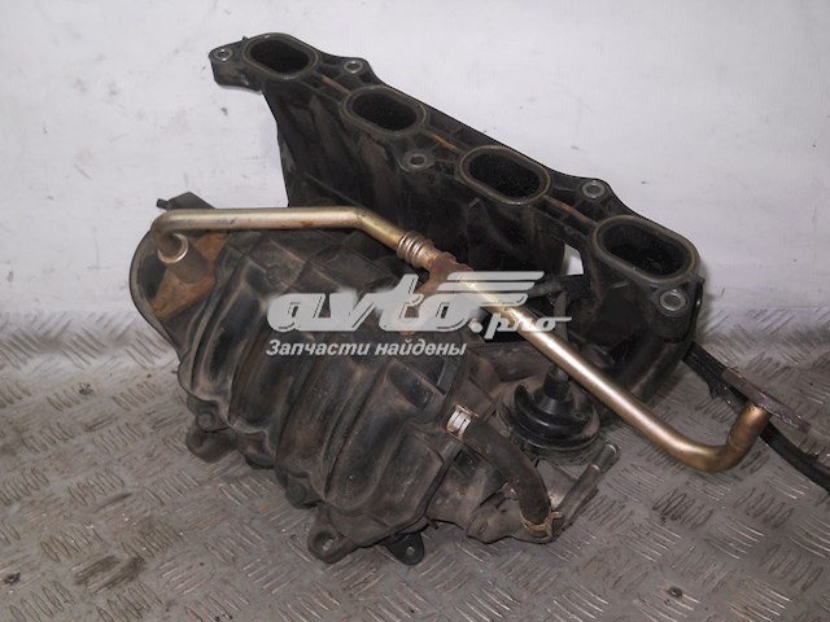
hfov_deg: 45.8
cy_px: 311
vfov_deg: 35.1
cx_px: 415
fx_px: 983
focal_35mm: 41
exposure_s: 1/30
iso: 80
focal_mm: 6.72
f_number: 3.1
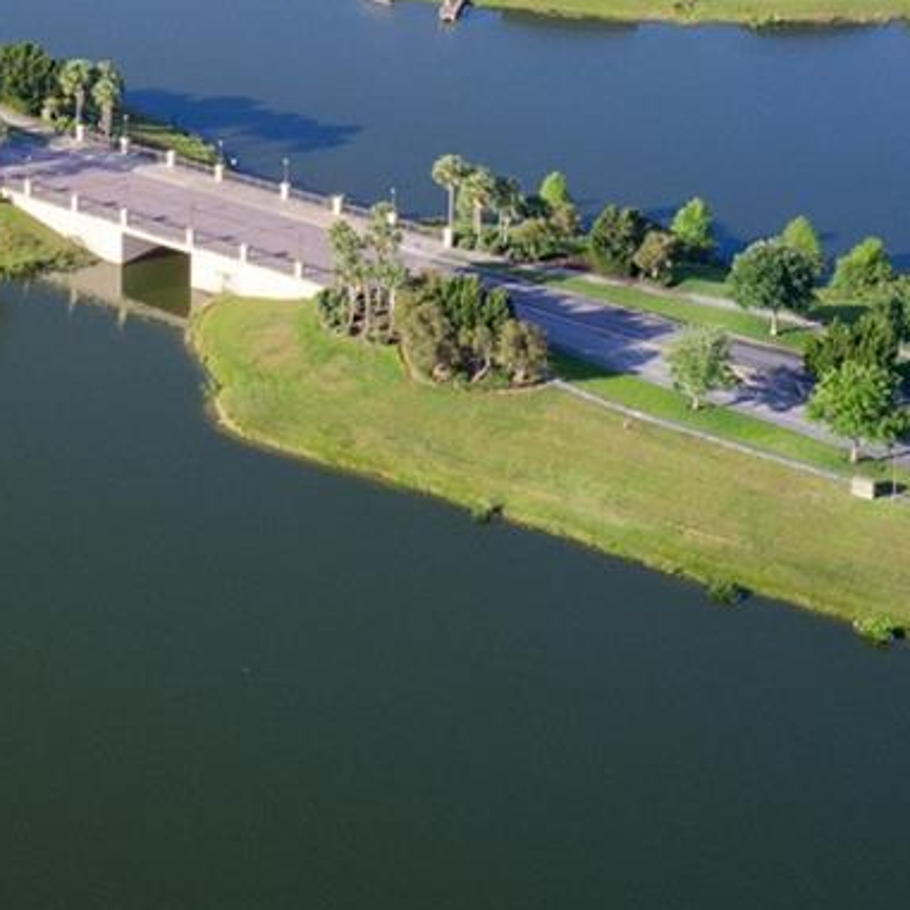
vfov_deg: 16.3
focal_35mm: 100
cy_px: -332
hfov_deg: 17.0
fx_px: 2974
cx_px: -26
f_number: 4
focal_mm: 10.3
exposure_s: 1/640
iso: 100
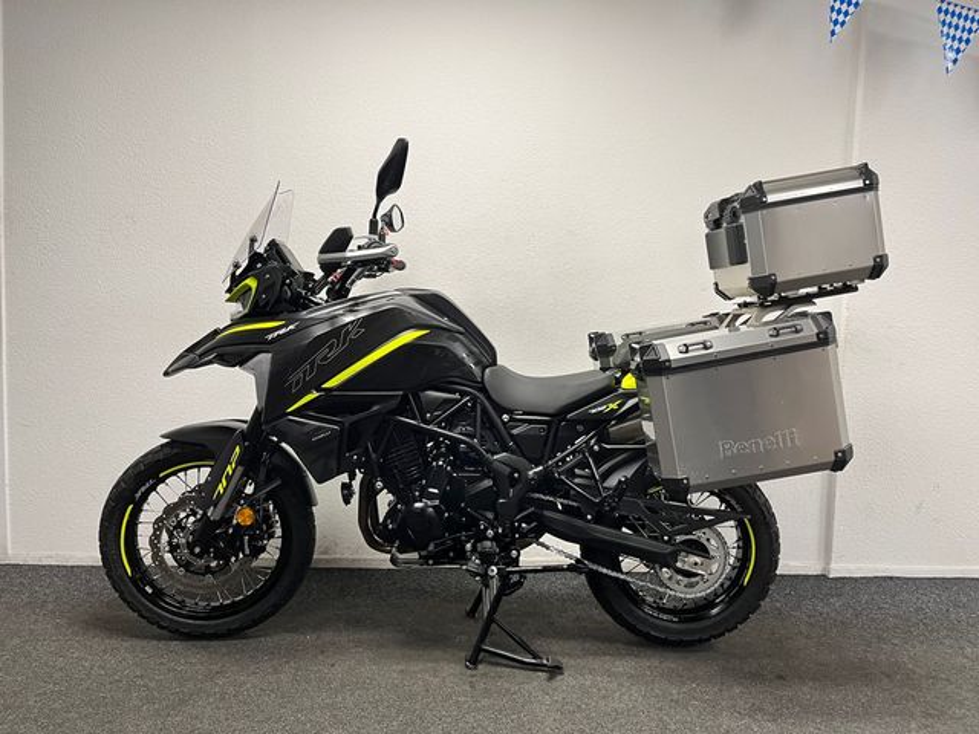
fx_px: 735
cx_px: 490
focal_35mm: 26
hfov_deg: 67.3
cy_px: 367
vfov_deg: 53.1
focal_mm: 5.1
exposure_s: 1/50
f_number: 1.6
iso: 160
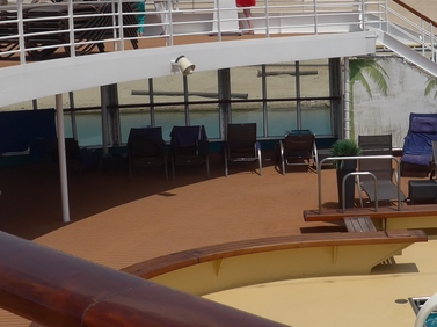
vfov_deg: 19.1
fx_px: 971
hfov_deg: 24.6
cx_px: 396
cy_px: 116
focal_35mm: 77
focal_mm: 6
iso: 80
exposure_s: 1/2000
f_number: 4
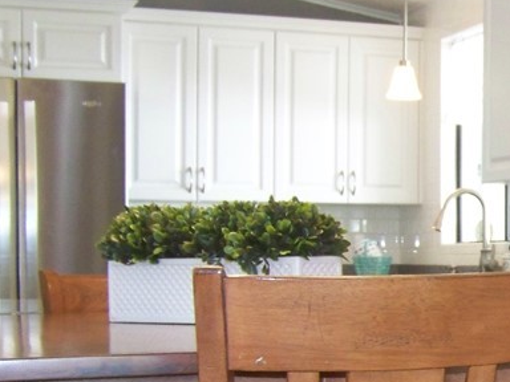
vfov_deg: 15.2
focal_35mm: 96
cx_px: 632
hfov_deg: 19.1
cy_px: 349
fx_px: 1414
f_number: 2.8
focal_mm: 5.85
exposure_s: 1/30
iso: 200
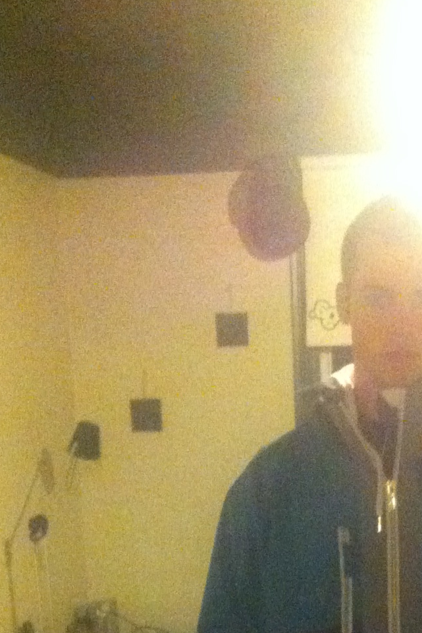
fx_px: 1722
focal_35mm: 98
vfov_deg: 19.6
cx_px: 350
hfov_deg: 13.9
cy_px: 760
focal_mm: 3.85
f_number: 2.8
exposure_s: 1/17
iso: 1000
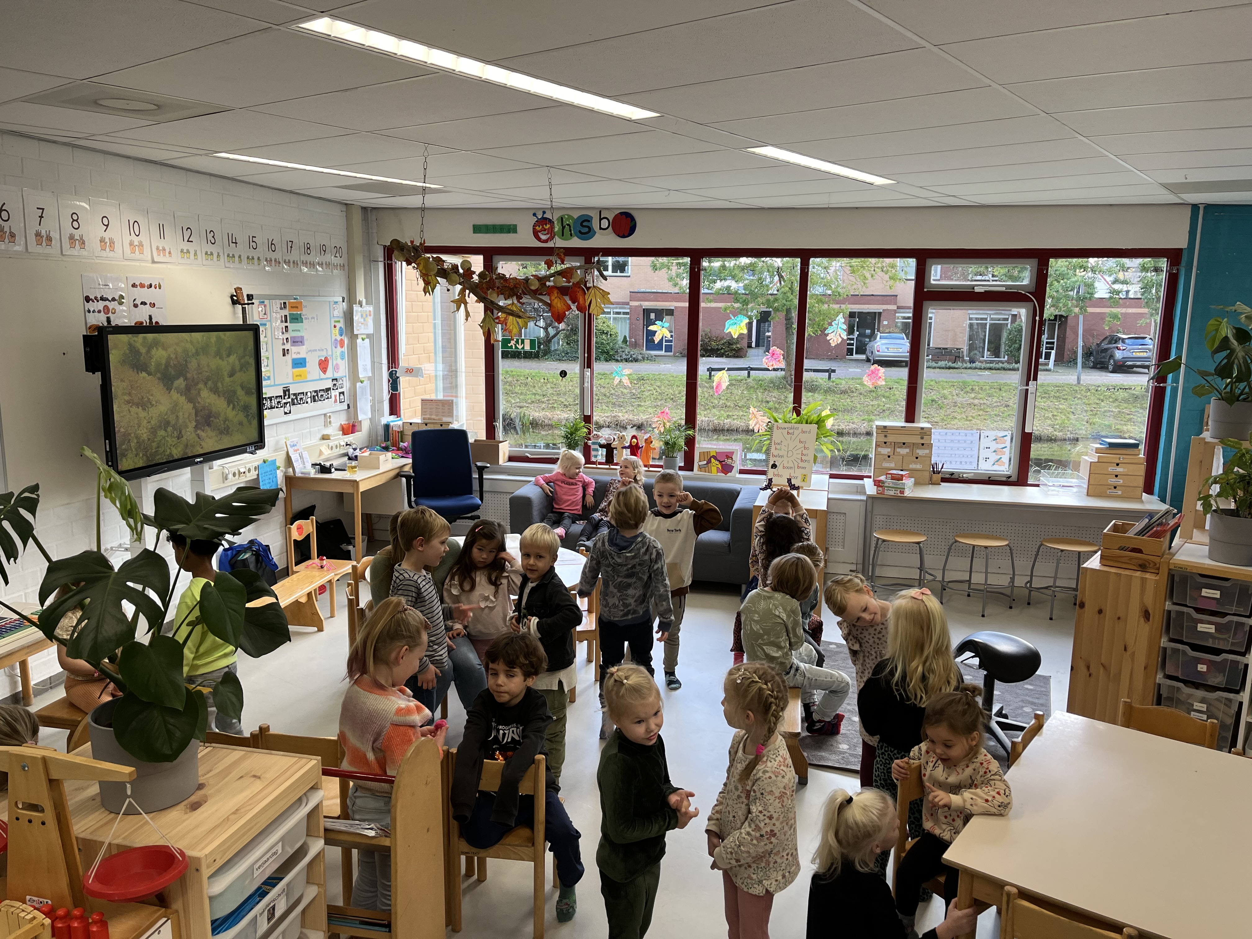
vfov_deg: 53.1
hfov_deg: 67.3
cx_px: 626
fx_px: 940
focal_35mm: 26
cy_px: 470
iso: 80
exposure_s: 1/100
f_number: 1.6
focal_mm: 5.1
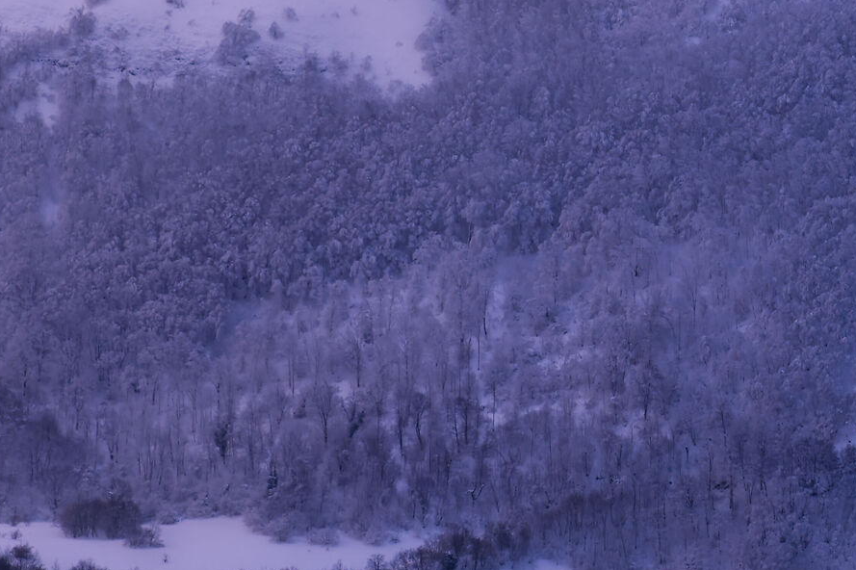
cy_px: 136
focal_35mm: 189
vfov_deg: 7.3
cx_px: 929
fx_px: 4492
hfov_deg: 10.8
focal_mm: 70
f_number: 7.1
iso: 320
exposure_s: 1/320
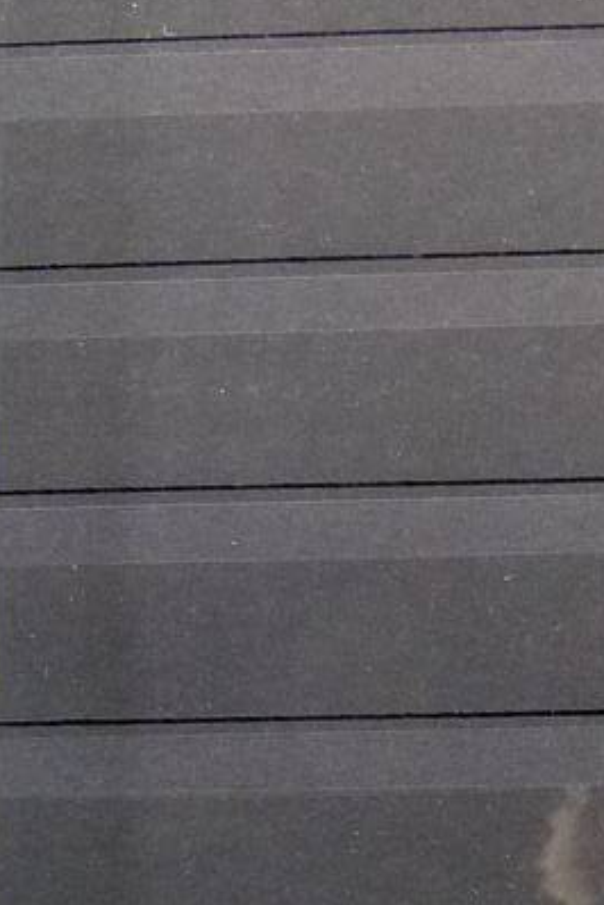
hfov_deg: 14.0
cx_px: 631
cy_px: 783
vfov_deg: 20.9
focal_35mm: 96
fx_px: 2416
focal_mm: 6.5
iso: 320
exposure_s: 1/60
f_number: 3.1
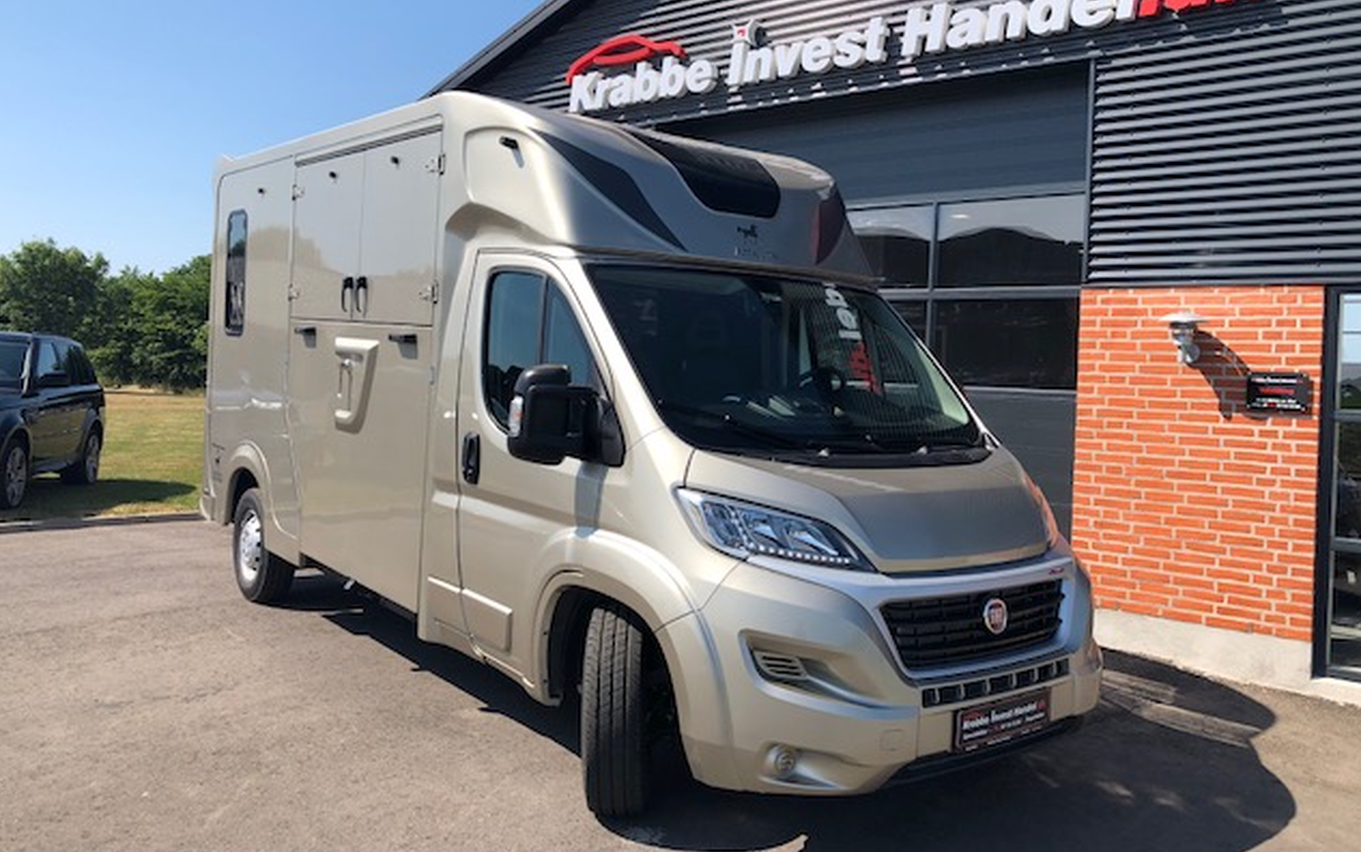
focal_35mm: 30
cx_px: 686
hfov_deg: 62.9
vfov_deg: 41.8
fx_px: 1113
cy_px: 394
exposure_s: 1/1656
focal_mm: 3.99
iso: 20
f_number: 1.8
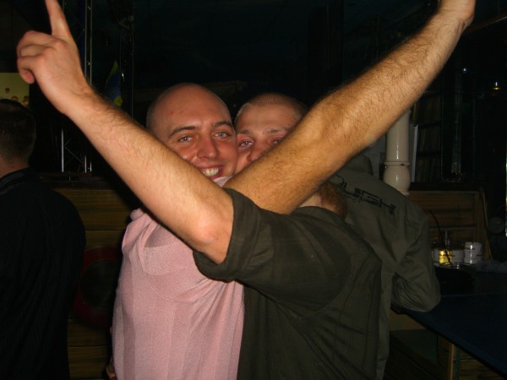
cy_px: 190
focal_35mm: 38
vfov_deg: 37.7
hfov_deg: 49.0
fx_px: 557
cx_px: 254
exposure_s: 1/60
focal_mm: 7.9
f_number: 2.8
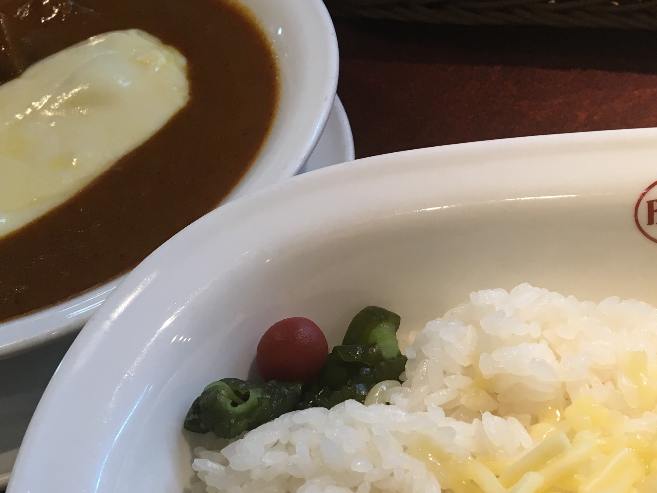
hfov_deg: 35.5
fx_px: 1025
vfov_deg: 26.8
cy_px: 349
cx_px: 350
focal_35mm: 54
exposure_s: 1/33
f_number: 2.2
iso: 32
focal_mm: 4.15
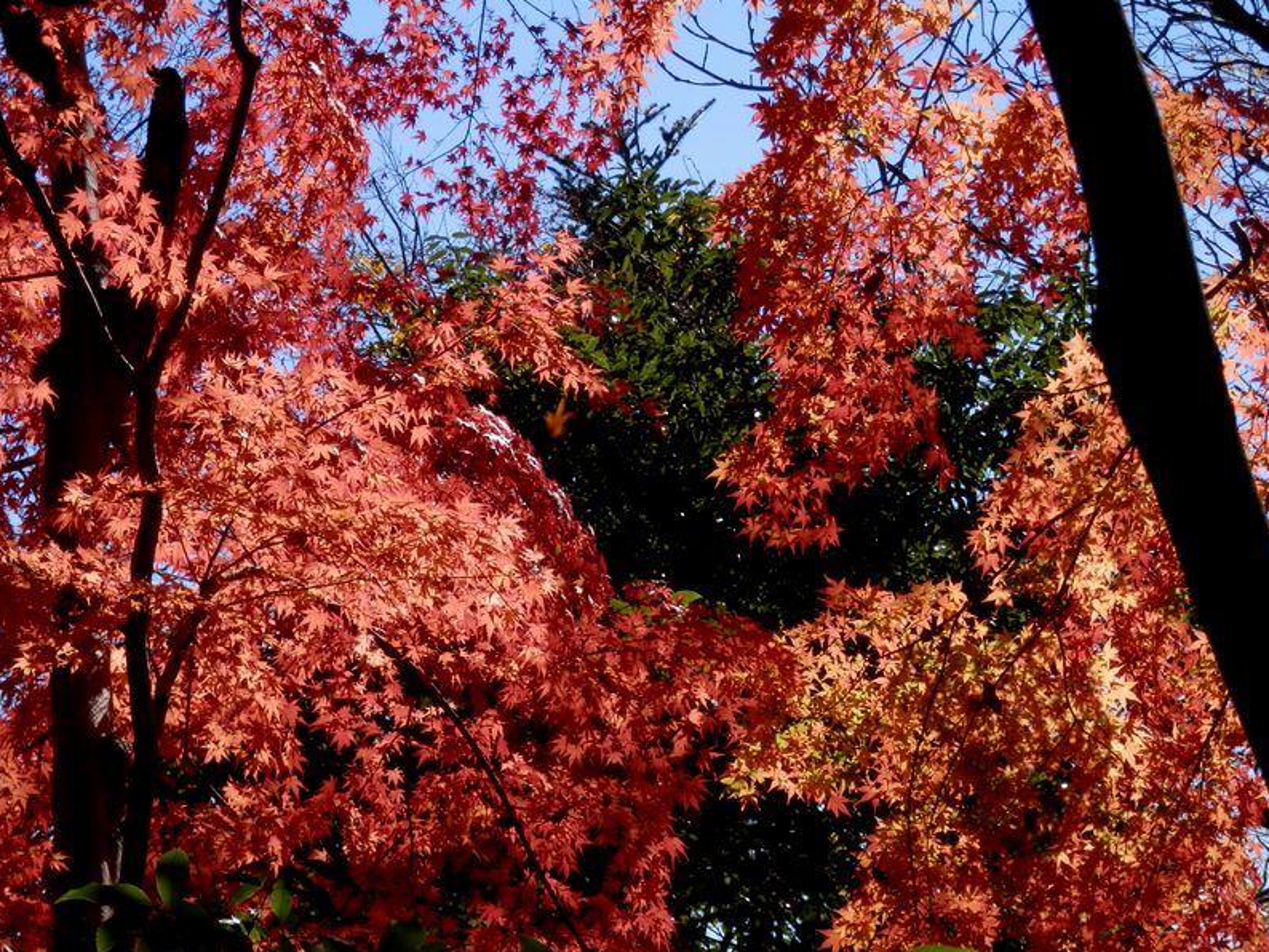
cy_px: 476
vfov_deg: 10.5
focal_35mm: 141
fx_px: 5171
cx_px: 636
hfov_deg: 14.0
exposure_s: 1/400
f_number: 5.4
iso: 80
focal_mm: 25.1
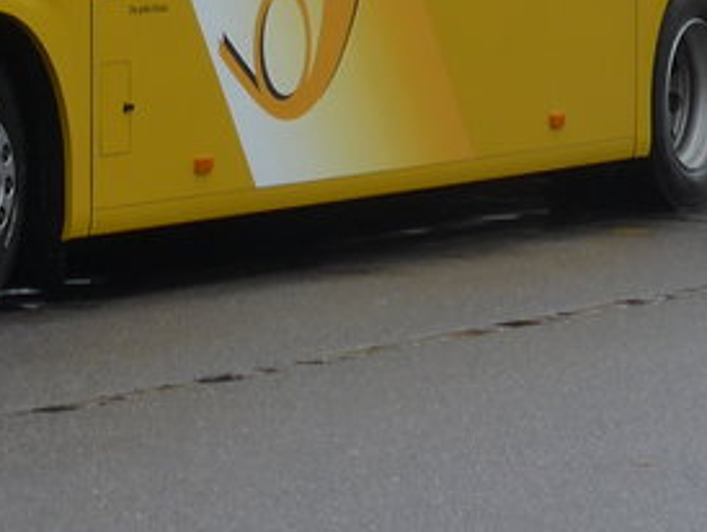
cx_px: -13
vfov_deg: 4.5
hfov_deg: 6.1
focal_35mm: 324
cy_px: -455
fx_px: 6623
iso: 80
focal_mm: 15
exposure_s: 1/160
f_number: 4.2
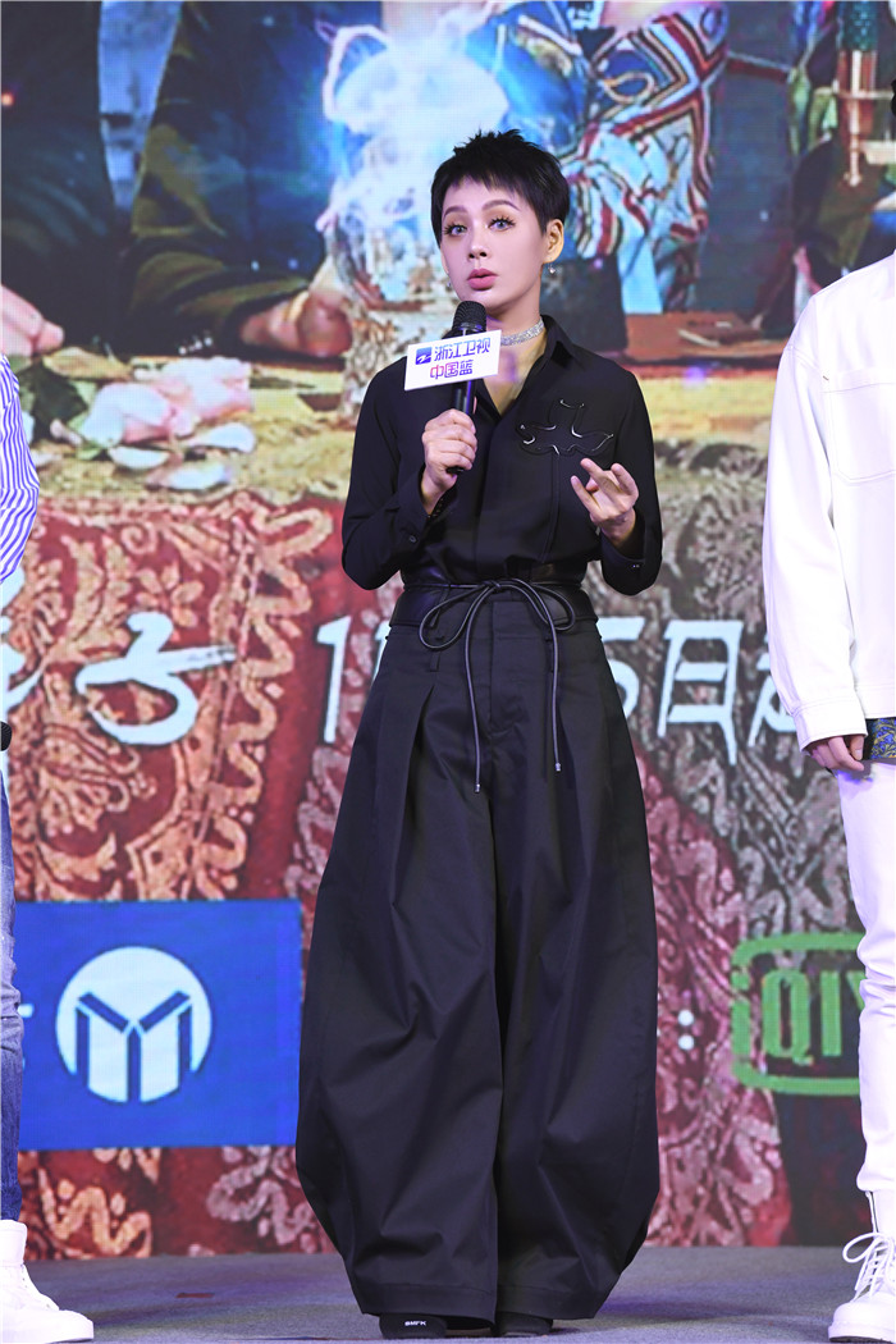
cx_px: 448
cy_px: 672
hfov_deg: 10.2
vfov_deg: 15.2
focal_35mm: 135
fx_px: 5040
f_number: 4.5
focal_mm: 135
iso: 800
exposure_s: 1/250
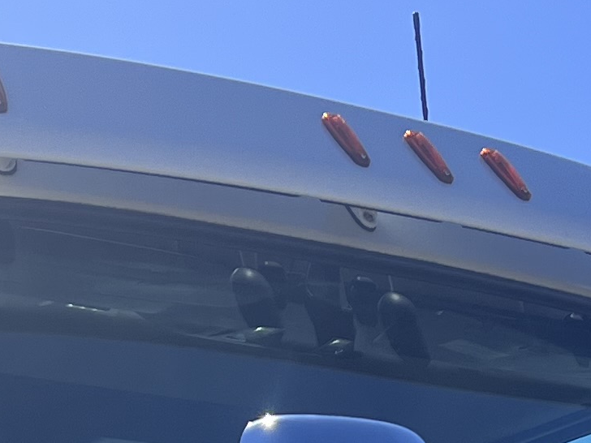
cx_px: 282
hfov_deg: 13.7
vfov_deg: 9.3
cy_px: 1014
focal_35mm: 144
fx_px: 2459
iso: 50
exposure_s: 1/4630
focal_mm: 5.7
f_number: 1.5
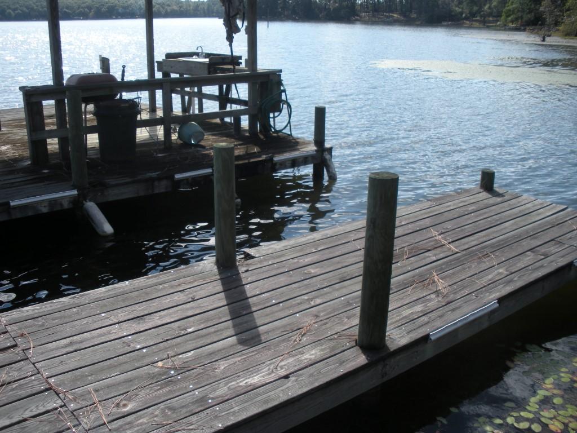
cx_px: 288
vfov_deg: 39.7
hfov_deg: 51.4
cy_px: 216
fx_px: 600
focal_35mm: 36
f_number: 3.5
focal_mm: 6.3
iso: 64
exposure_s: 1/408
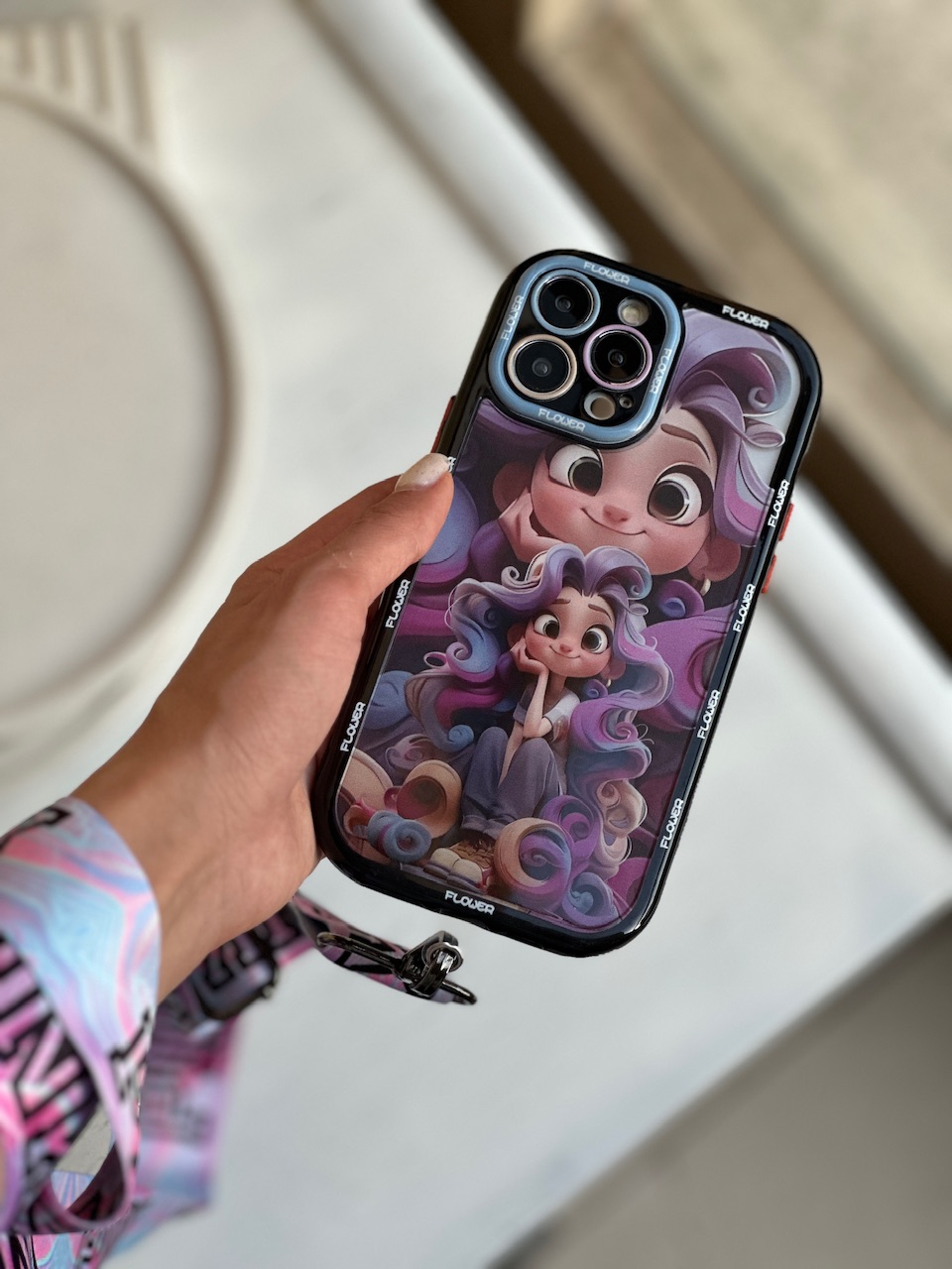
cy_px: 634
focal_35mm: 77
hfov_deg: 19.1
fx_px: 2824
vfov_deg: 25.3
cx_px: 476
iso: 100
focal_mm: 9
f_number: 2.8
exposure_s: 1/121
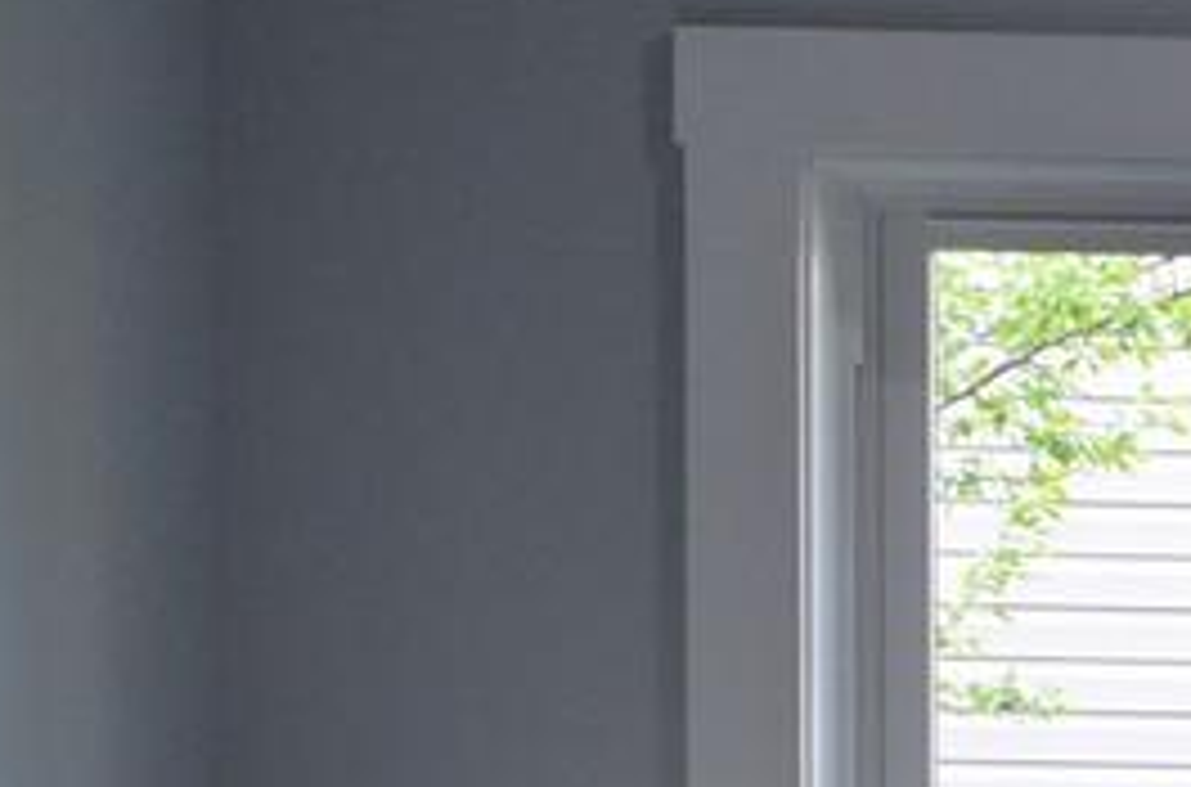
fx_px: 6894
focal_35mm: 209
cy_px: 1722
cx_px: 2683
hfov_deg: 9.1
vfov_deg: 6.3
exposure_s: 1/100
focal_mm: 18
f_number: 5
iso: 400
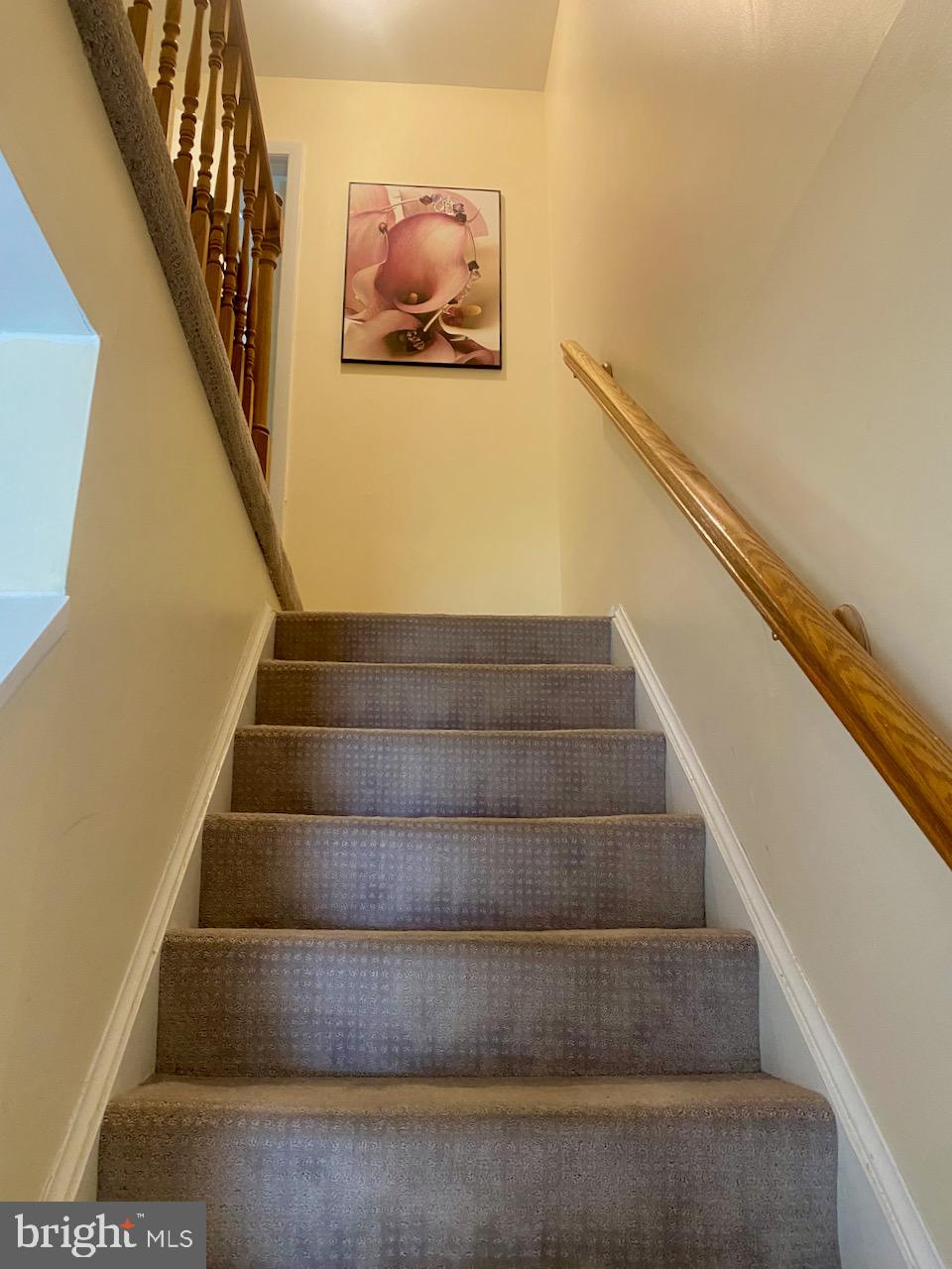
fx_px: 953
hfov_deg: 53.1
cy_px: 634
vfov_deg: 67.3
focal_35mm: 26
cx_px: 476
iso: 200
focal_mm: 4.25
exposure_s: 1/60
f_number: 1.8
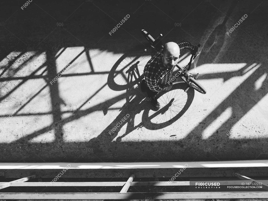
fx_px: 263
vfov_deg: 41.8
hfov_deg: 54.0
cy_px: 100
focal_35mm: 34
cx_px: 134
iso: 200
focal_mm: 17
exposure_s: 1/2000
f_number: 3.2
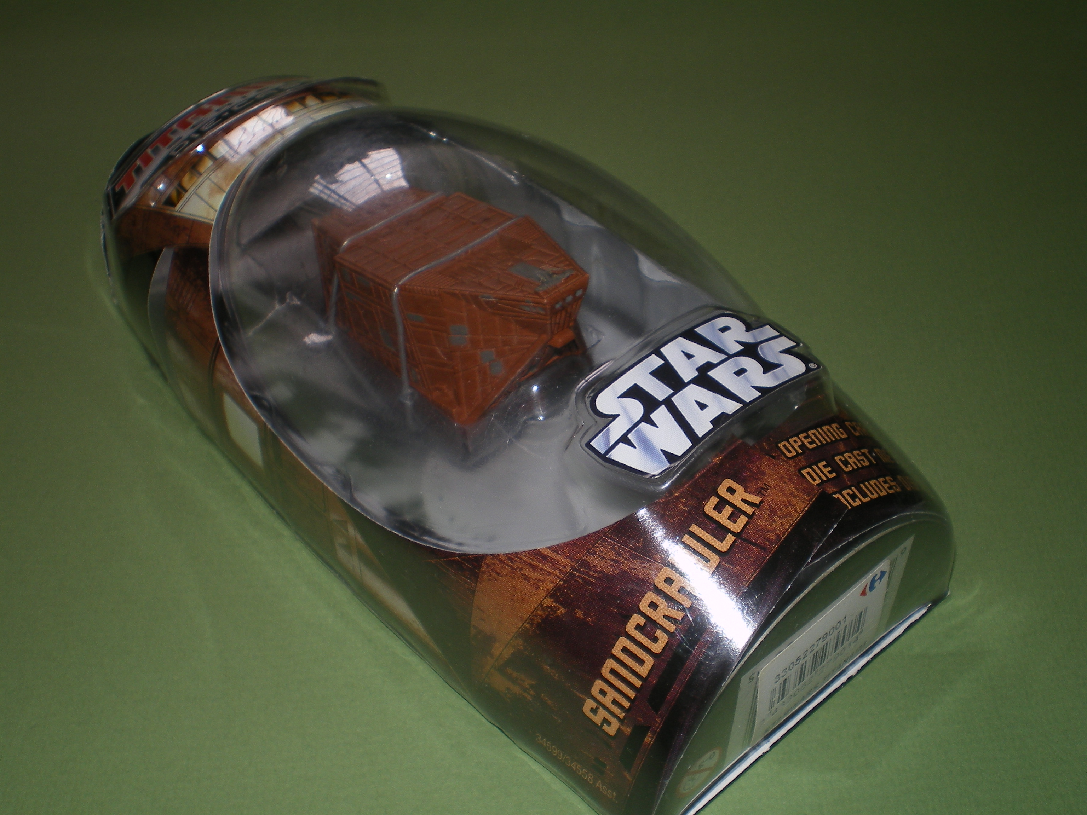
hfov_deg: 42.9
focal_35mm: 44
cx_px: 544
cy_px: 408
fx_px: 1382
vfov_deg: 32.9
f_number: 4.9
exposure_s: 1/30
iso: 64
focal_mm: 7.4
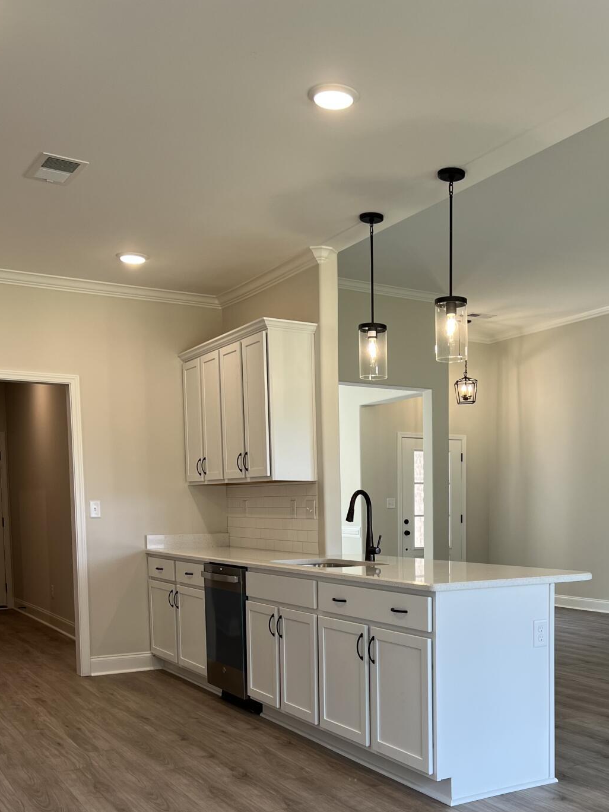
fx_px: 891
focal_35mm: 38
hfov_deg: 37.3
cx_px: 410
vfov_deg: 47.7
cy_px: 573
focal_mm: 5.7
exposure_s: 1/120
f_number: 1.5
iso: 50
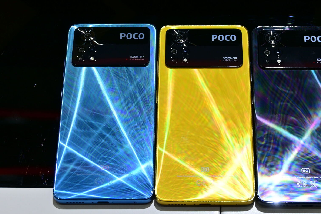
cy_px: 106
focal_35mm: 84
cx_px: 190
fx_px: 749
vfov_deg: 16.3
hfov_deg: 24.2
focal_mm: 44
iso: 250
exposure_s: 1/160
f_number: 6.3
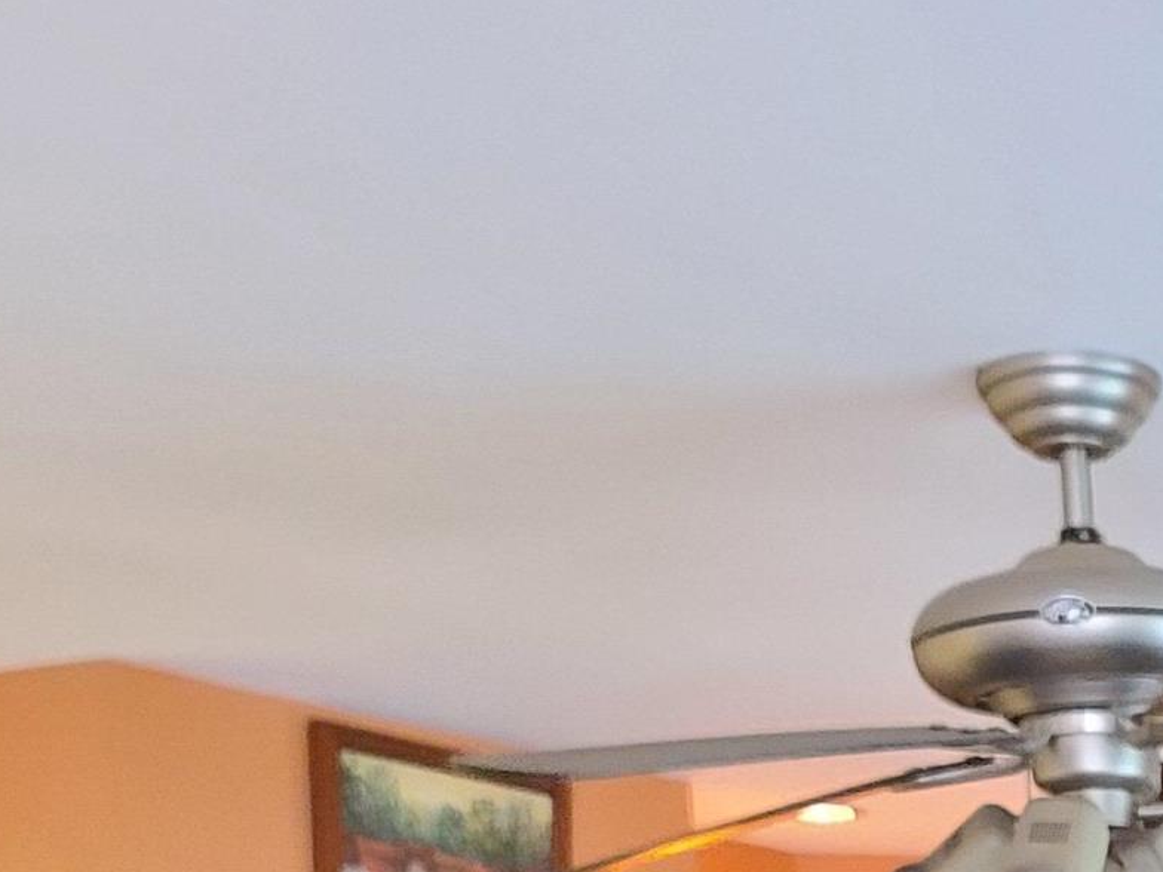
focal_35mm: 98
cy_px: 1631
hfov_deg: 18.4
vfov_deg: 13.4
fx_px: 3293
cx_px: 1571
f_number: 1.8
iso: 800
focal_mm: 7
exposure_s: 1/24
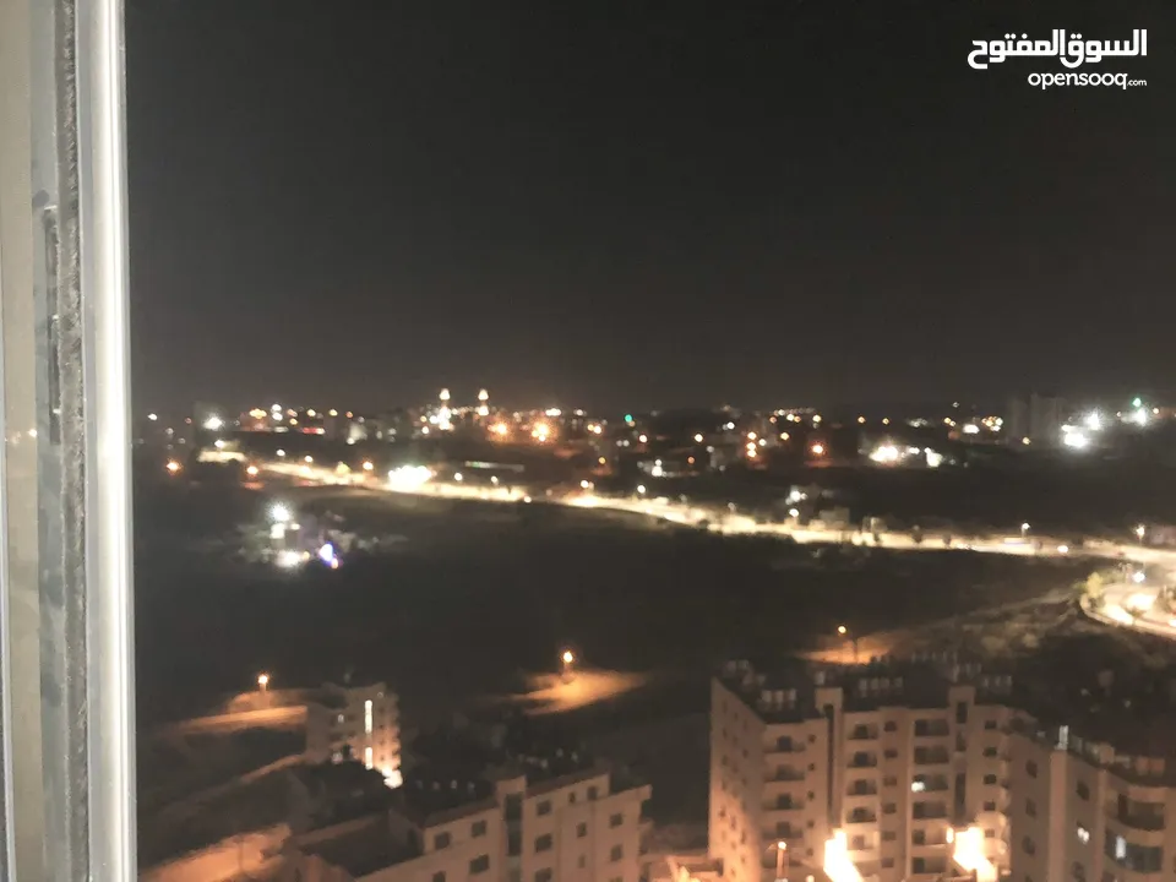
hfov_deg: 63.4
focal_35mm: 28
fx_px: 951
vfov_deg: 49.7
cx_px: 588
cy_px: 441
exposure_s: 1/4
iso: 320
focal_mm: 3.99
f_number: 1.8
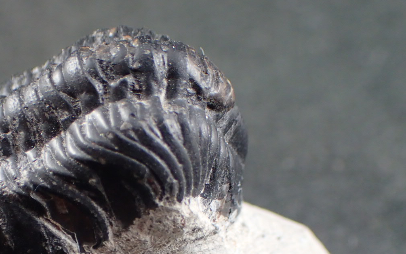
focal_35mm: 81
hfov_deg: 25.4
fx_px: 896
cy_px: 264
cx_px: 128
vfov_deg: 15.8
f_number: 2.8
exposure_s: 1/160
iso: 320
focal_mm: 7.34
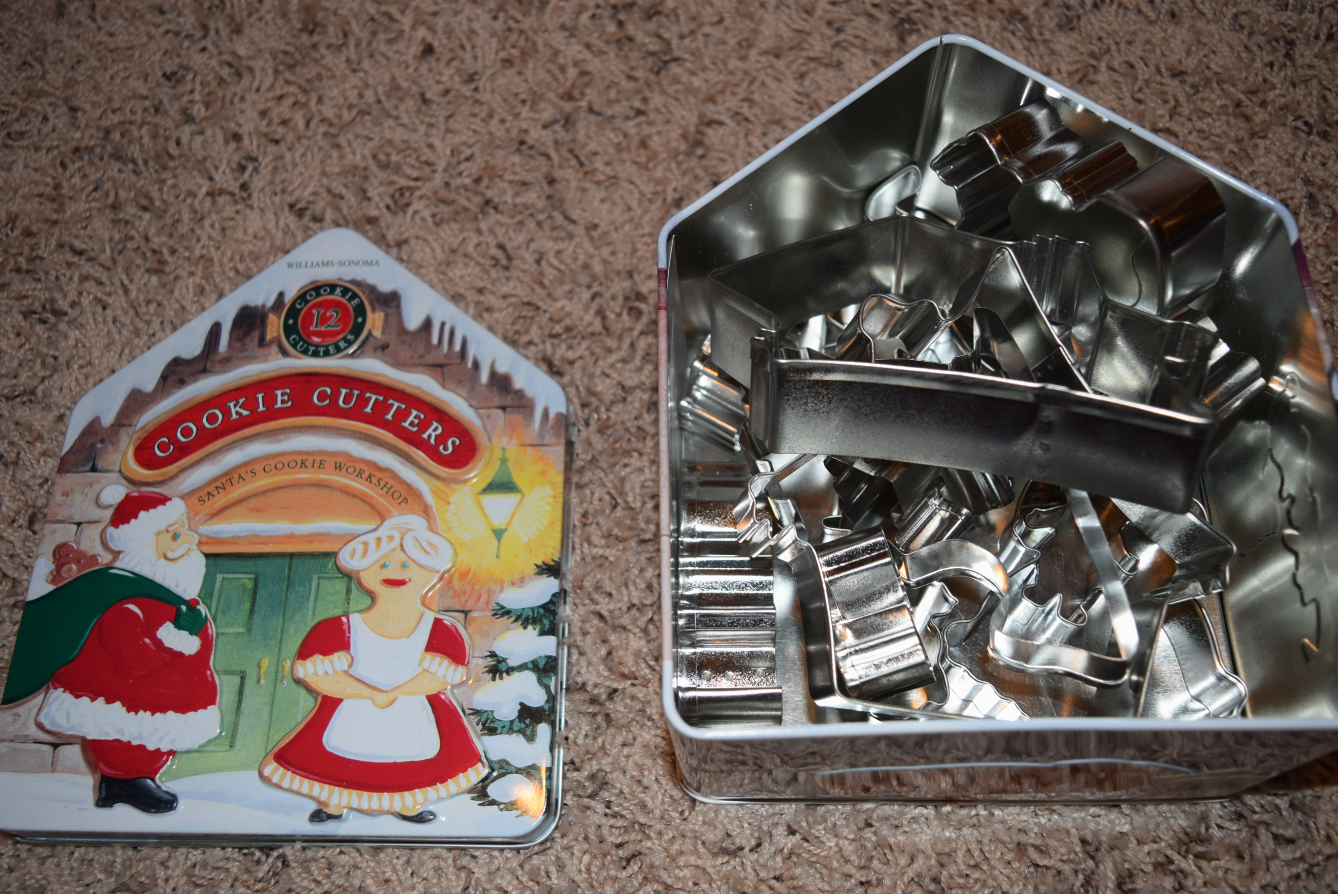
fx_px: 1227
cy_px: 447
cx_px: 669
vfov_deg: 40.0
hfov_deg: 57.2
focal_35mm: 33
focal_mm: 22
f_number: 4.5
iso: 220
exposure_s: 1/80
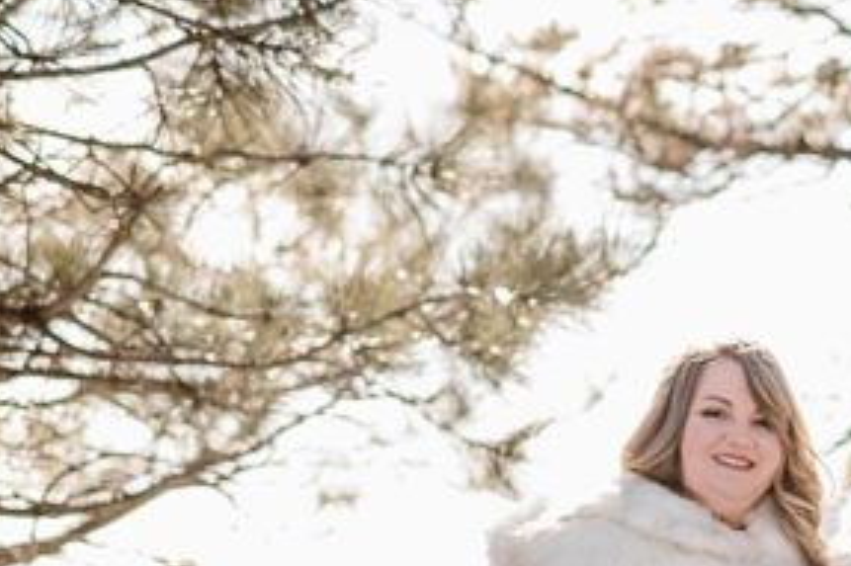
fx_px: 7158
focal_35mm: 303
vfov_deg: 4.5
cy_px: 797
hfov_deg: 6.7
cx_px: 1509
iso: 200
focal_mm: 85
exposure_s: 1/1000
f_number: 2.2
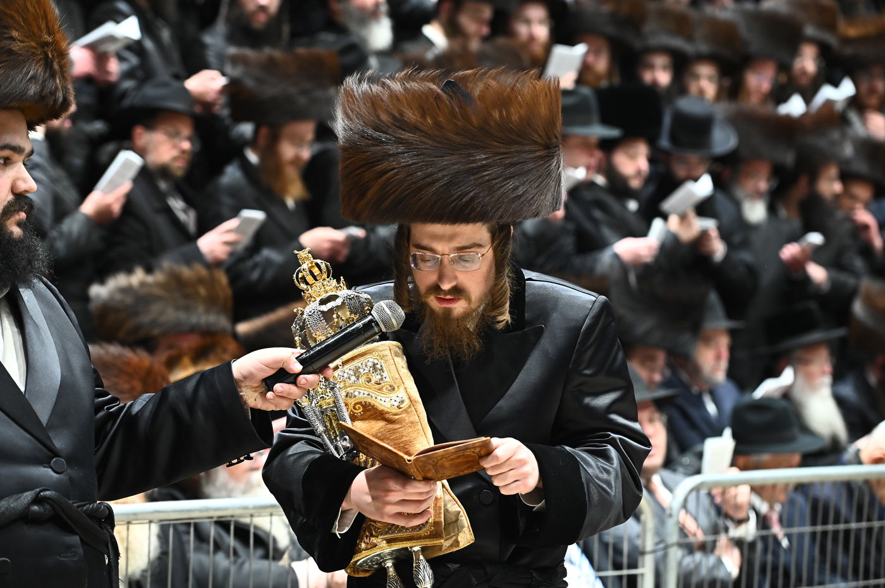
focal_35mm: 112
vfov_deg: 12.2
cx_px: 442
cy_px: 294
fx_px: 2751
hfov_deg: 18.3
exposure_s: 1/160
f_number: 5
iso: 2500
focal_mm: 112
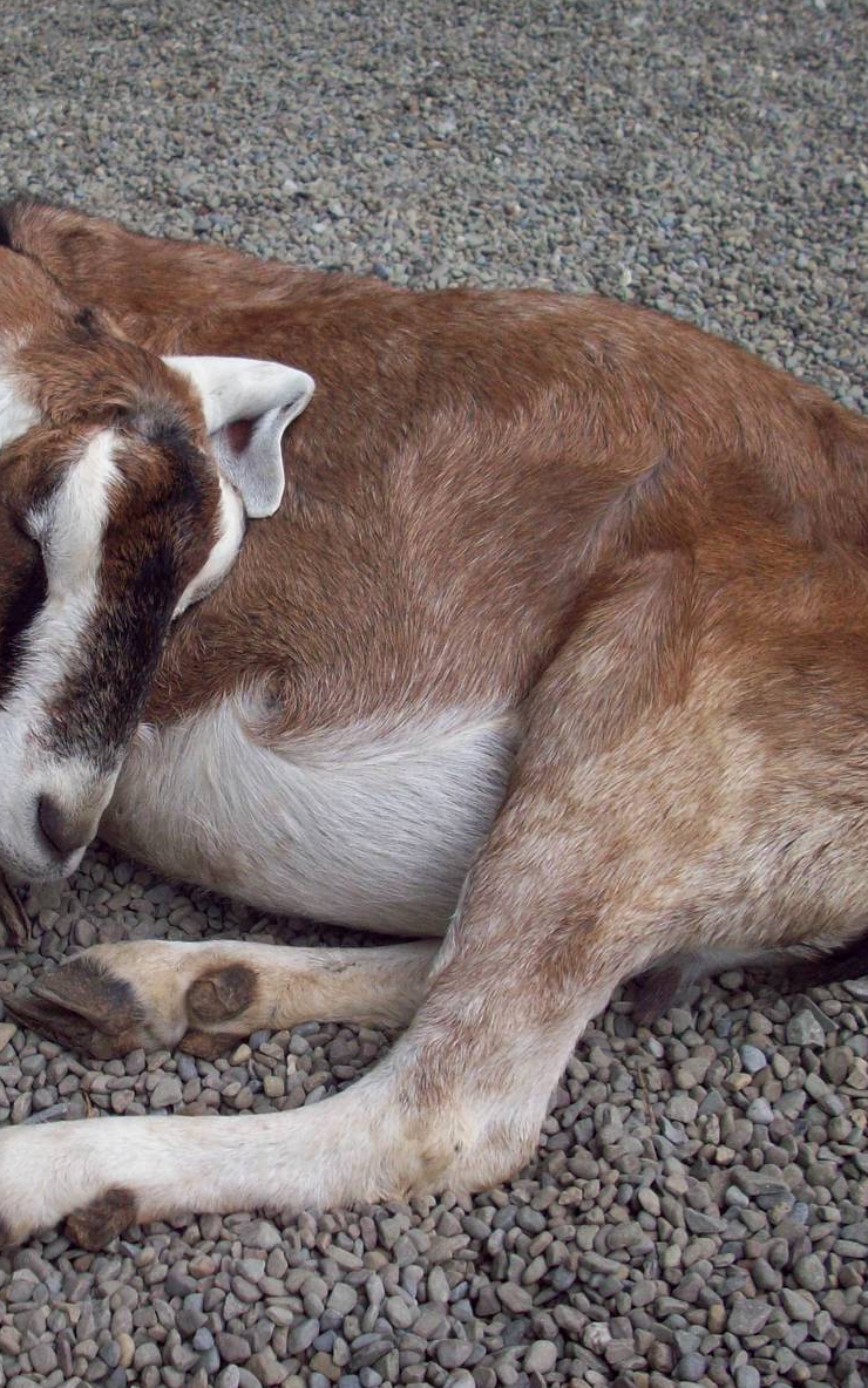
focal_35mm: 53
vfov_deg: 38.2
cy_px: 700
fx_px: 2006
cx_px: 202
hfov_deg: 24.1
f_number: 5.6
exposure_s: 1/235
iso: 80
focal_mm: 6.2
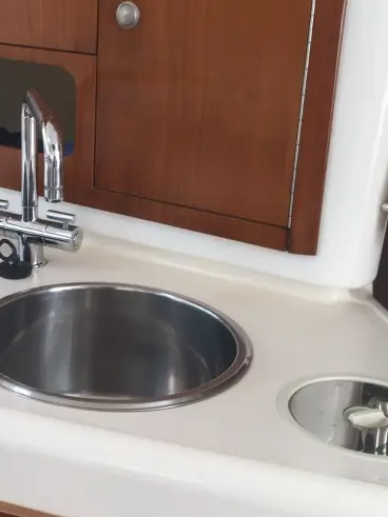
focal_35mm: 63
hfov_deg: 22.2
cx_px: -16
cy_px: 275
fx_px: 942
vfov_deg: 30.7
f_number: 2.2
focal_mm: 4.15
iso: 40
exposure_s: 1/60
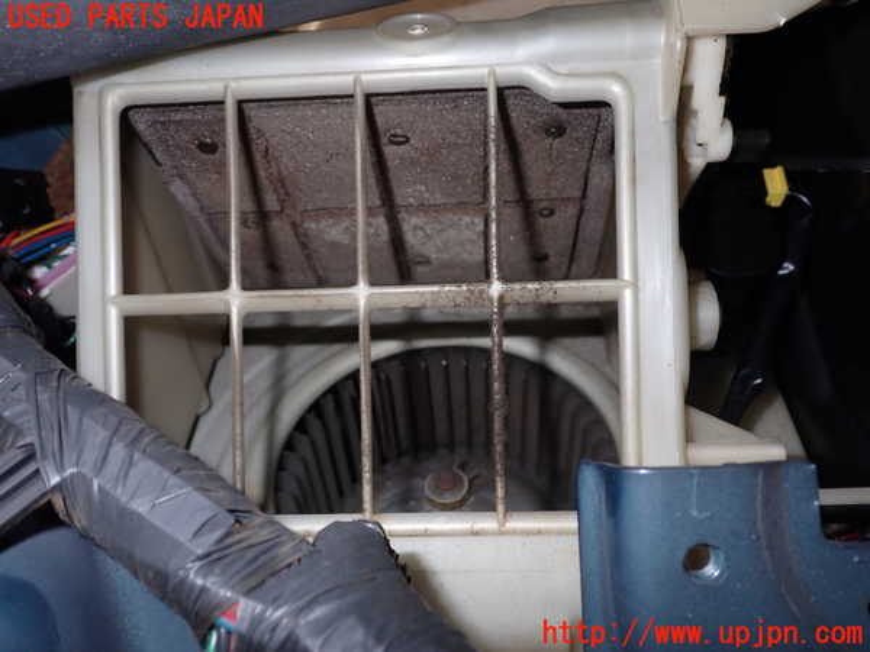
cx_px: 435
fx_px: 754
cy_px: 326
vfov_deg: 46.8
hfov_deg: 60.0
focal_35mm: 30
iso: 200
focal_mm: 5.4
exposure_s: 1/30
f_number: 6.3
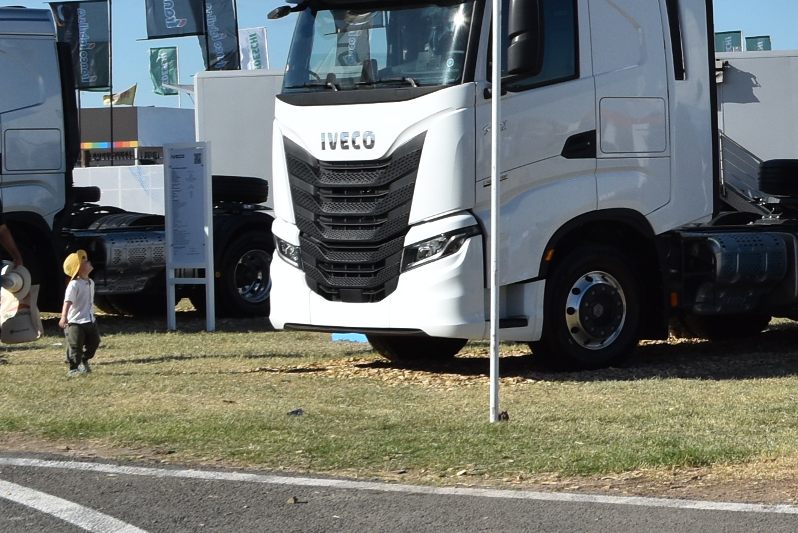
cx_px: 1120
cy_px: 67
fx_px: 2483
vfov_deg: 12.2
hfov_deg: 16.9
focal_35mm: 112
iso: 200
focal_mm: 22
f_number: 11
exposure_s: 1/500
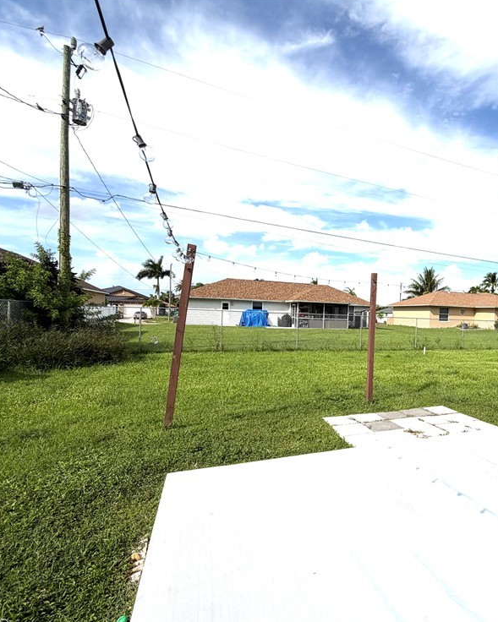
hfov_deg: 67.2
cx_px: 362
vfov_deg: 83.3
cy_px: 320
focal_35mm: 19
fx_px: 350
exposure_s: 1/1339
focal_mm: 2.22
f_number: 2.2
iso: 20
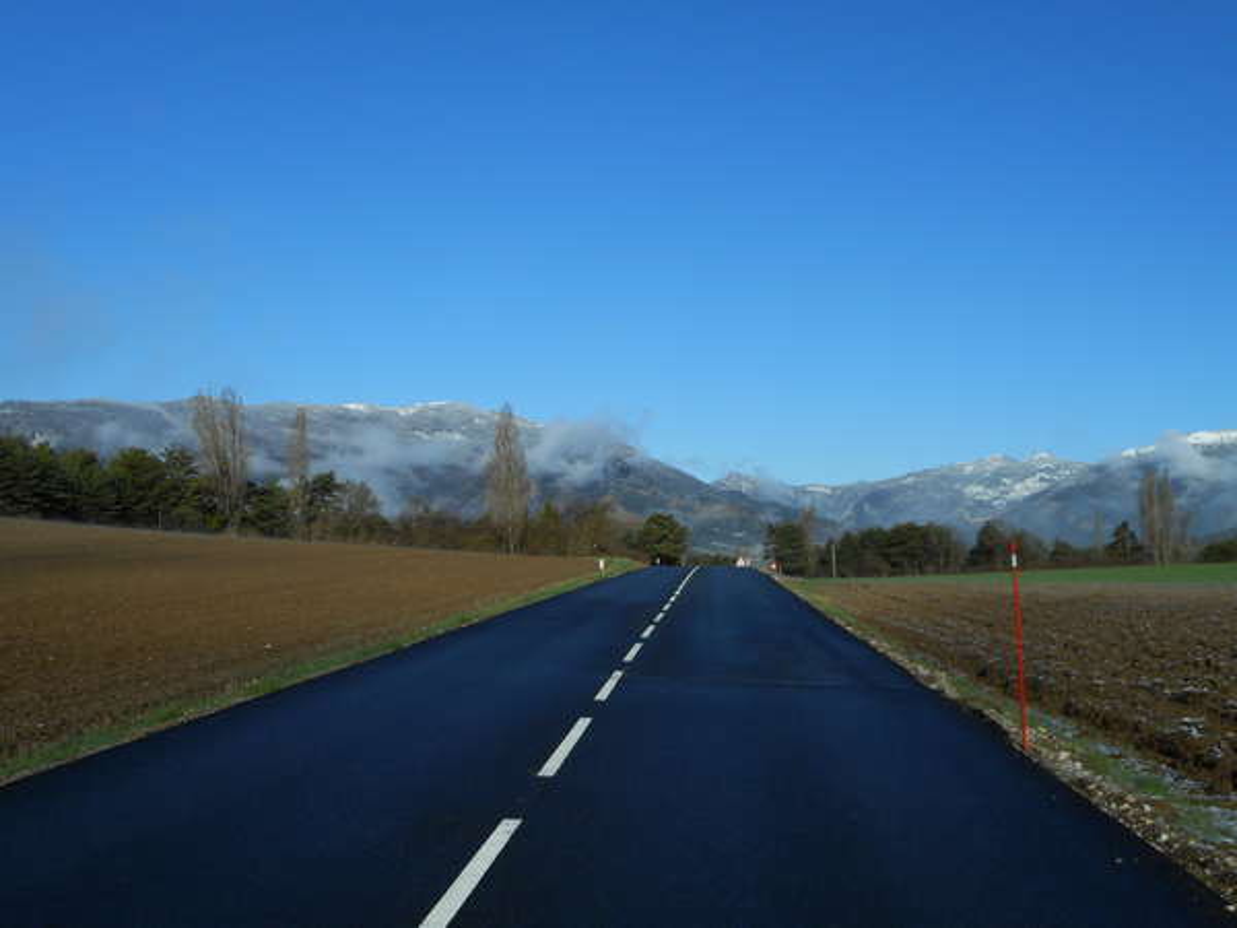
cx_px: 618
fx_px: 1394
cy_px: 464
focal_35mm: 39
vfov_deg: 36.8
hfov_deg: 47.9
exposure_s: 1/1000
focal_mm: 6.9
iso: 80
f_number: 4.5
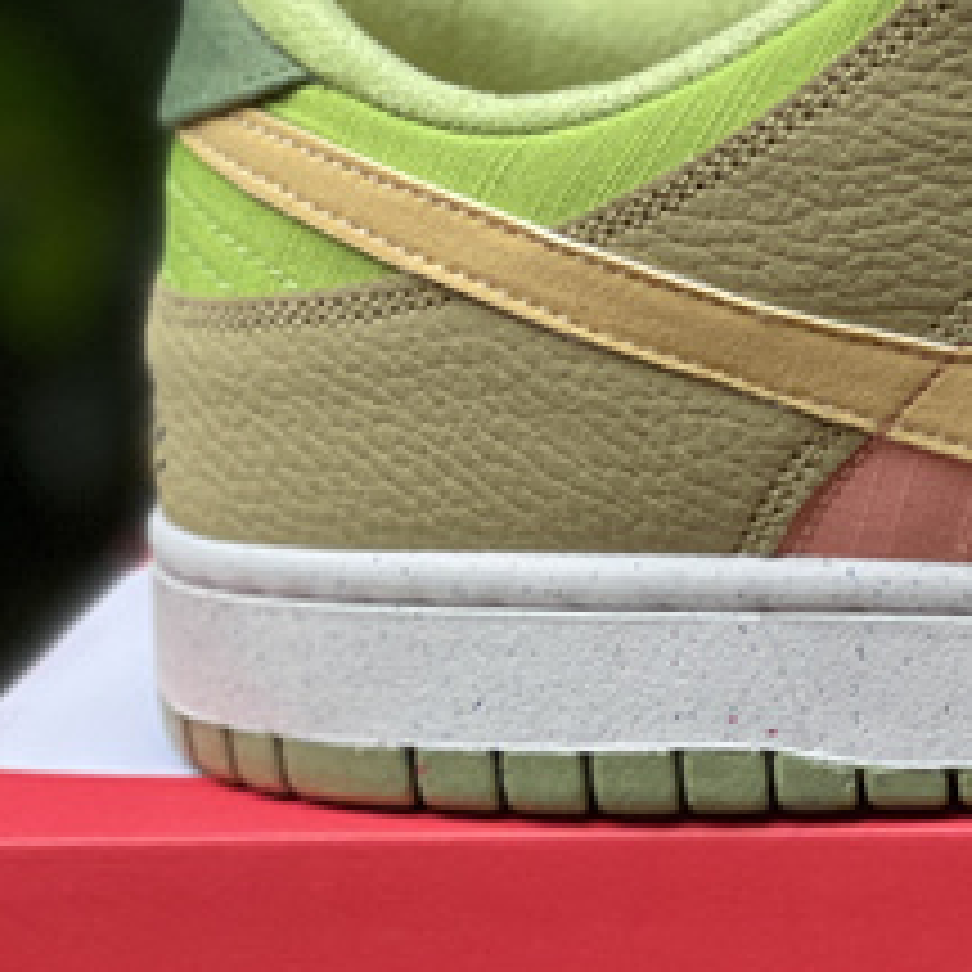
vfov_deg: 9.0
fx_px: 6163
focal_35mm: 194
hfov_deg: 8.9
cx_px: 1328
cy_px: 331
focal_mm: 7.5
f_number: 2.2
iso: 125
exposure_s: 1/121
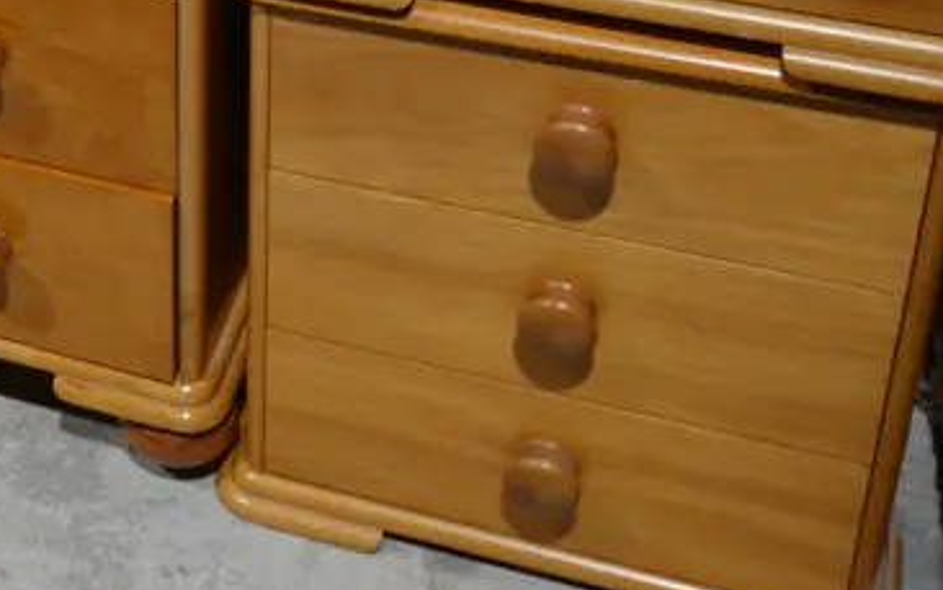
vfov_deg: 14.8
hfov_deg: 22.6
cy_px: -259
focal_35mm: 83
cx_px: -242
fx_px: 2134
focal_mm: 14
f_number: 3.5
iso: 250
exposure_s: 1/60
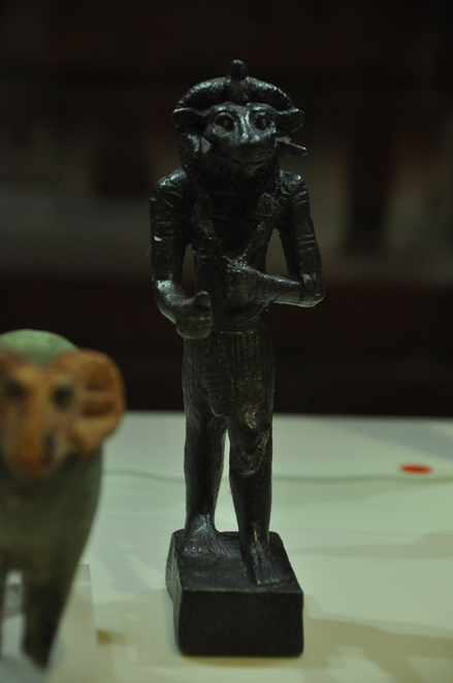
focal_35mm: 158
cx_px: 226
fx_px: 2984
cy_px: 342
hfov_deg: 8.7
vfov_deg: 13.1
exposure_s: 1/40
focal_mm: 105
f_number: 5.3
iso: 1000
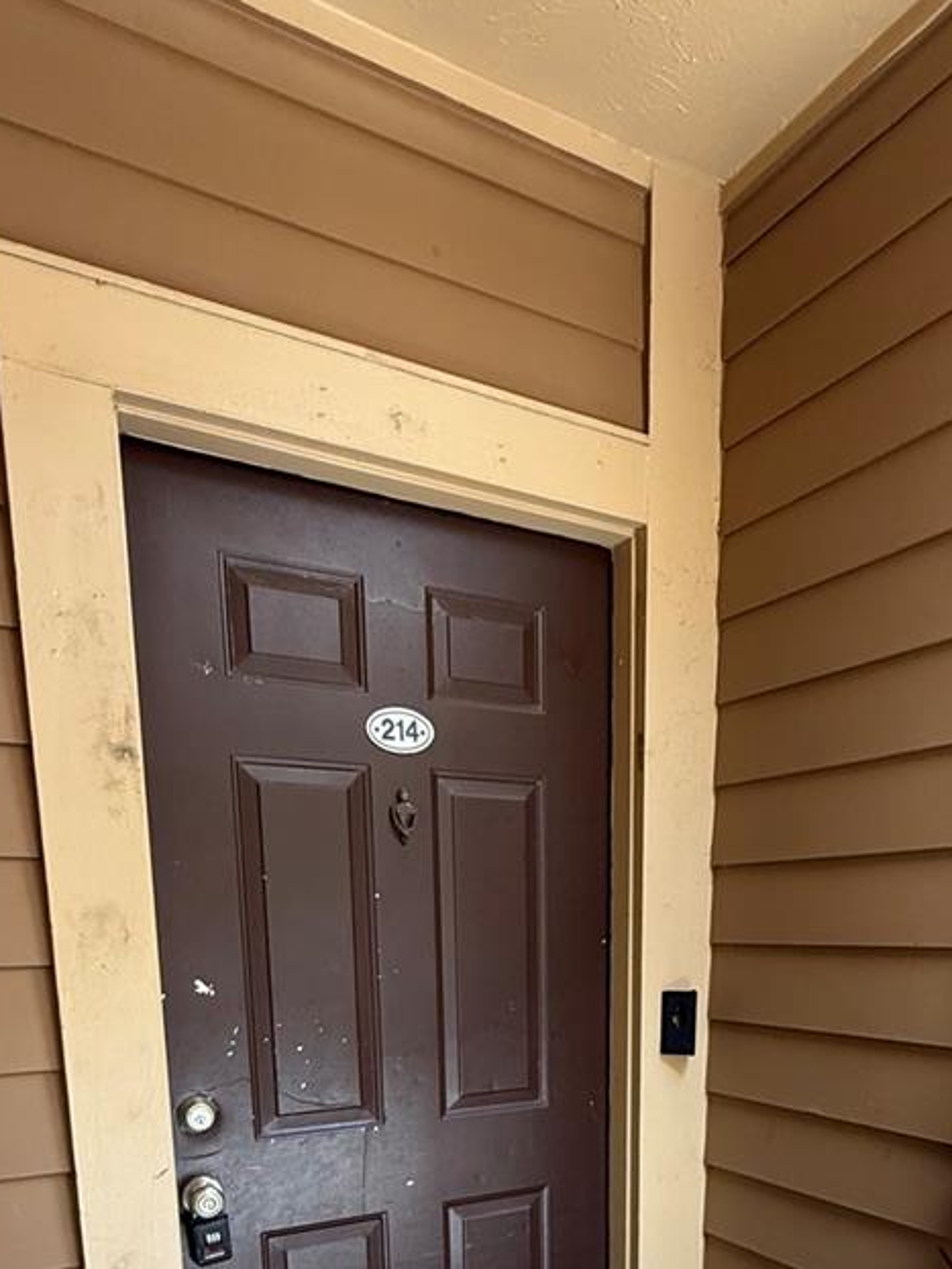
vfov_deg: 57.5
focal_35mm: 27
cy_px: 1106
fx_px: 989
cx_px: 536
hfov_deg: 51.3
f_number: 2.2
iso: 250
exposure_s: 1/99
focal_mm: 2.22
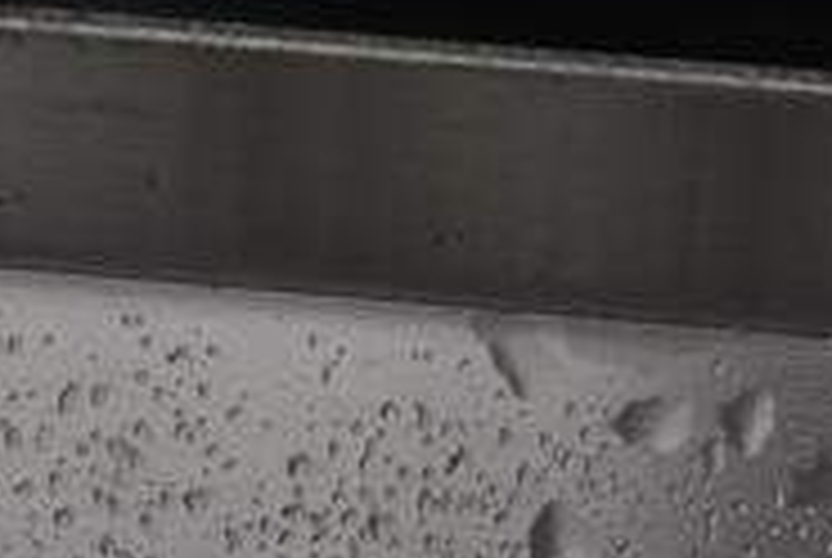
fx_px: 6288
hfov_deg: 7.6
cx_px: 648
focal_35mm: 272
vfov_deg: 5.0
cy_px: 846
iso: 100
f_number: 7.1
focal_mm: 55
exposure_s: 1/200
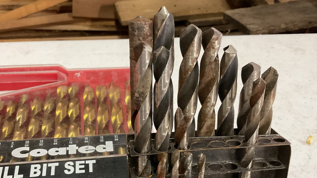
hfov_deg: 49.4
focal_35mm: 41
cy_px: 139
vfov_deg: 28.5
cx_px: 147
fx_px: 345
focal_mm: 3
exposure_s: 1/30
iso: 250
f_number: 1.8
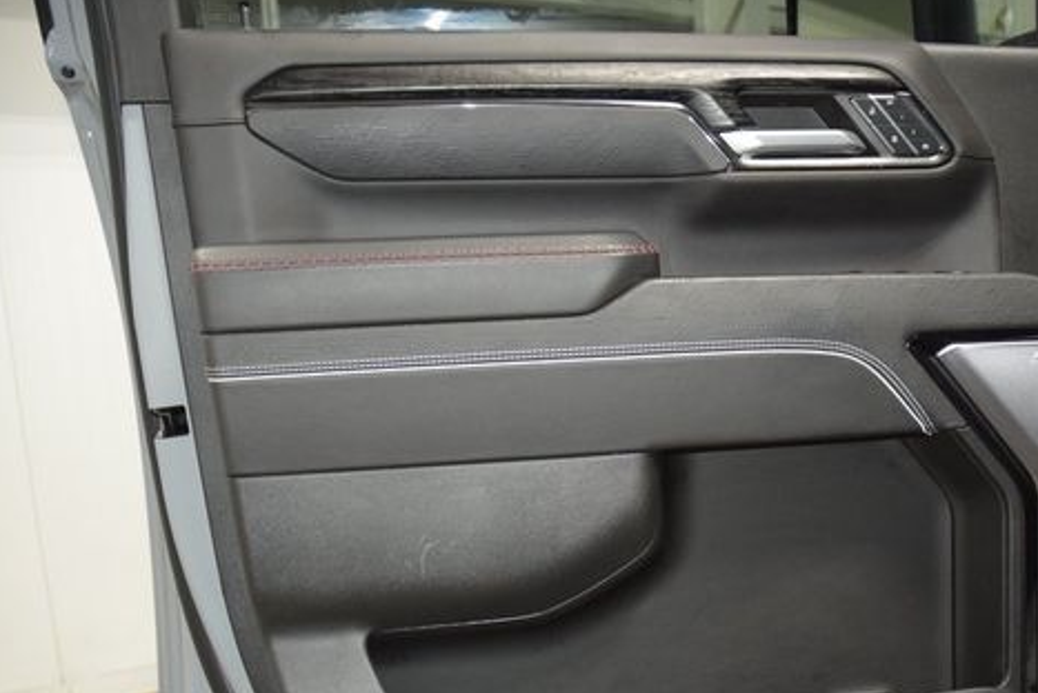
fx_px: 1067
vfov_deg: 35.6
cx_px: 653
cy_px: 461
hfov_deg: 51.3
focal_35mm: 37
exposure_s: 1/60
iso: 1250
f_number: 3.5
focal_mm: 18
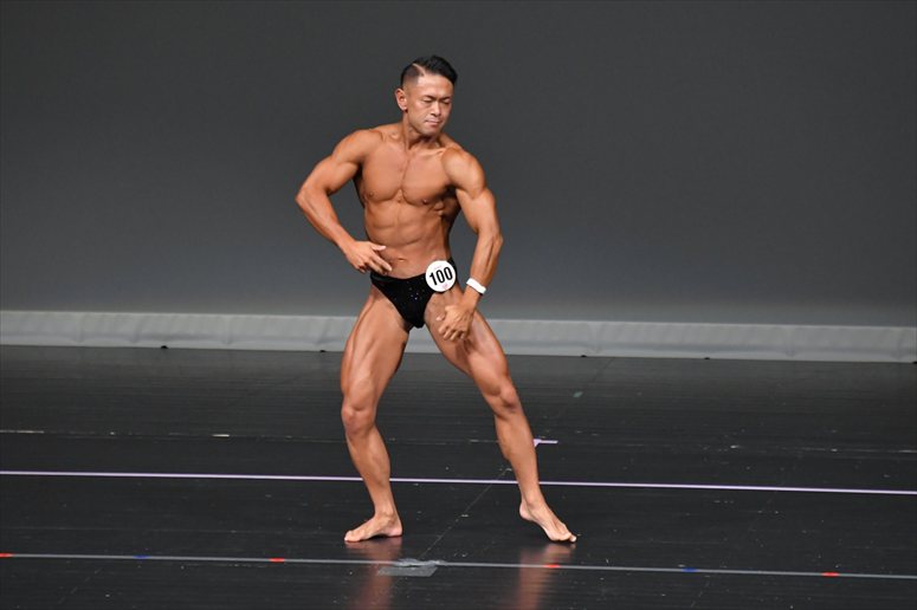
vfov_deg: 3.7
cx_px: 458
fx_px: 9548
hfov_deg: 5.5
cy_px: 305
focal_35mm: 375
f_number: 5.6
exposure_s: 1/400
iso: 4000
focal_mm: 250
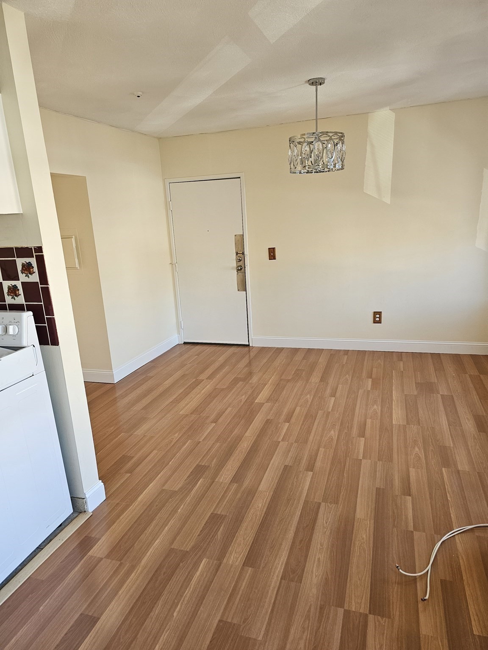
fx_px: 432
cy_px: 325
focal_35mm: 23
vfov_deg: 73.9
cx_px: 244
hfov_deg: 58.9
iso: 200
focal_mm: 6.3
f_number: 1.7
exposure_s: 1/120
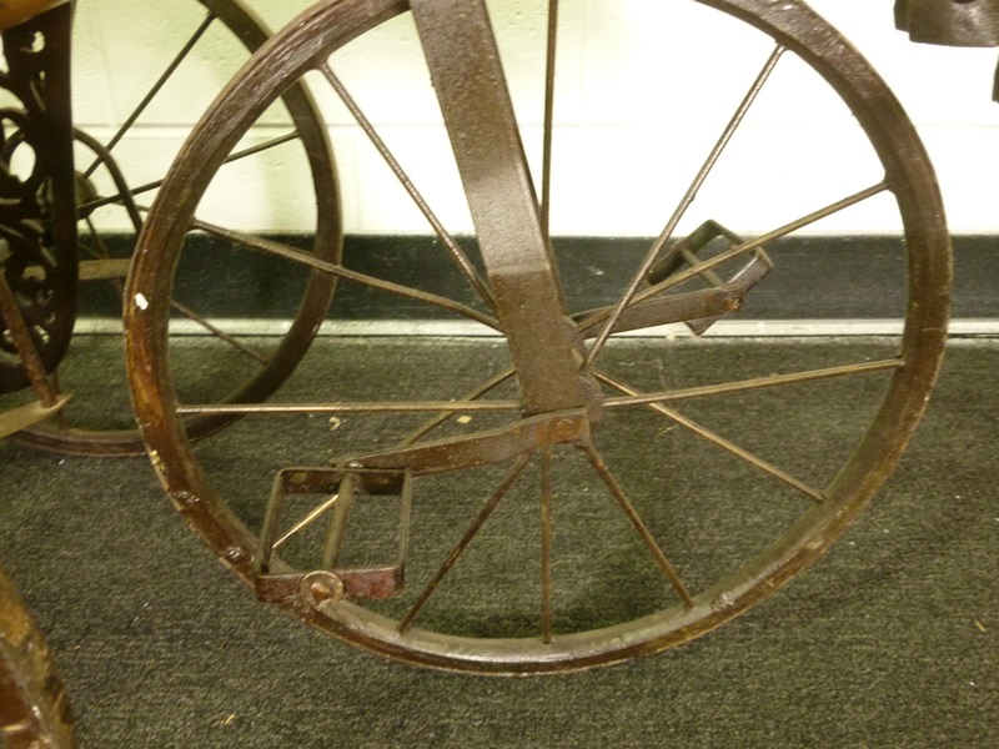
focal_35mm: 32
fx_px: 924
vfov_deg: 44.2
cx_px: 500
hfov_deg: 56.8
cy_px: 374
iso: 400
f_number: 3.5
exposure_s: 1/15
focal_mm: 5.7
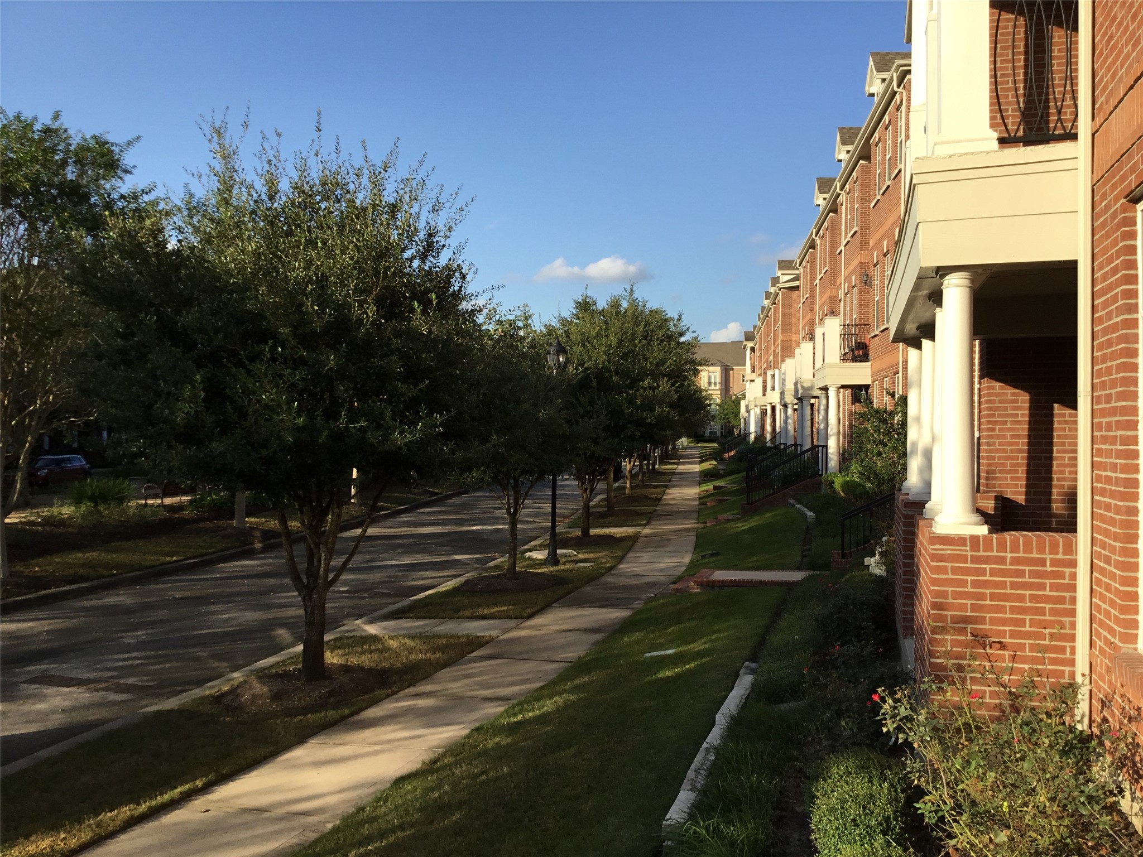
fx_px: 1024
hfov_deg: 58.4
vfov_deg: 45.4
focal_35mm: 31
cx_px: 572
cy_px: 428
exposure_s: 1/831
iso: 25
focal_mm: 3.3
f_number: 2.4
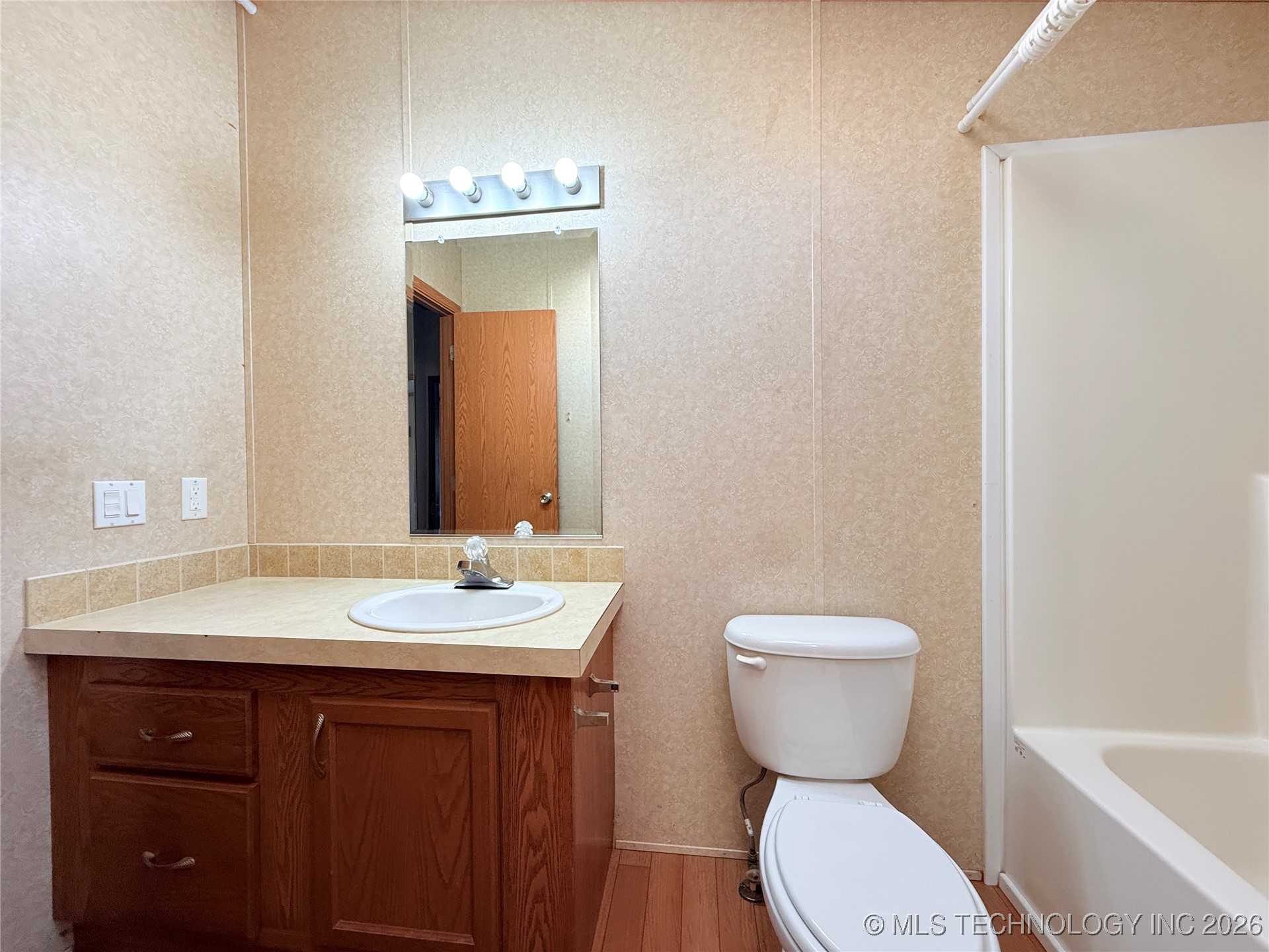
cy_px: 476
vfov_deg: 85.7
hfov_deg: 102.1
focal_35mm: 14
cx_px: 634
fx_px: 513
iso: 160
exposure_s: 1/120
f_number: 2.2
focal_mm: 2.22
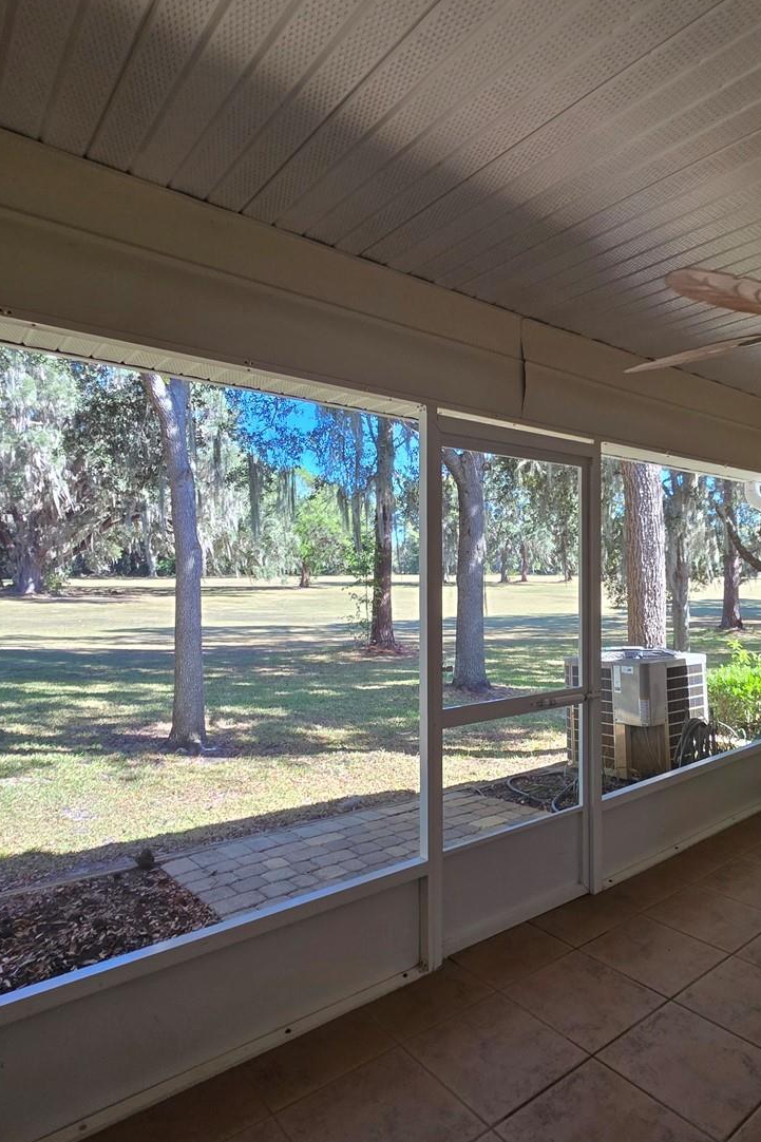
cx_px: 462
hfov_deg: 61.3
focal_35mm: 20
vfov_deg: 84.0
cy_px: 574
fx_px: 634
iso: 160
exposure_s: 1/359
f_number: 1.9
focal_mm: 2.2
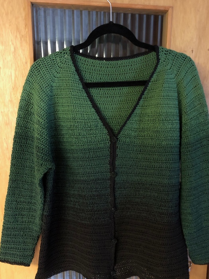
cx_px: 113
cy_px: 157
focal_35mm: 32
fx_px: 258
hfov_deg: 44.1
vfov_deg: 56.6
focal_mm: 3.99
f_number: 1.8
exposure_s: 1/4
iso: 200
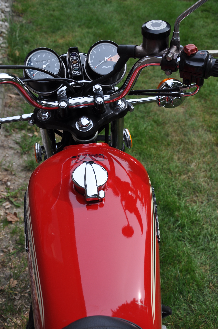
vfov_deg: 35.1
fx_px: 519
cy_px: 164
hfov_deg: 23.7
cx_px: 109
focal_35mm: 57
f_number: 8
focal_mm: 38
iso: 200
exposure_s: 1/250
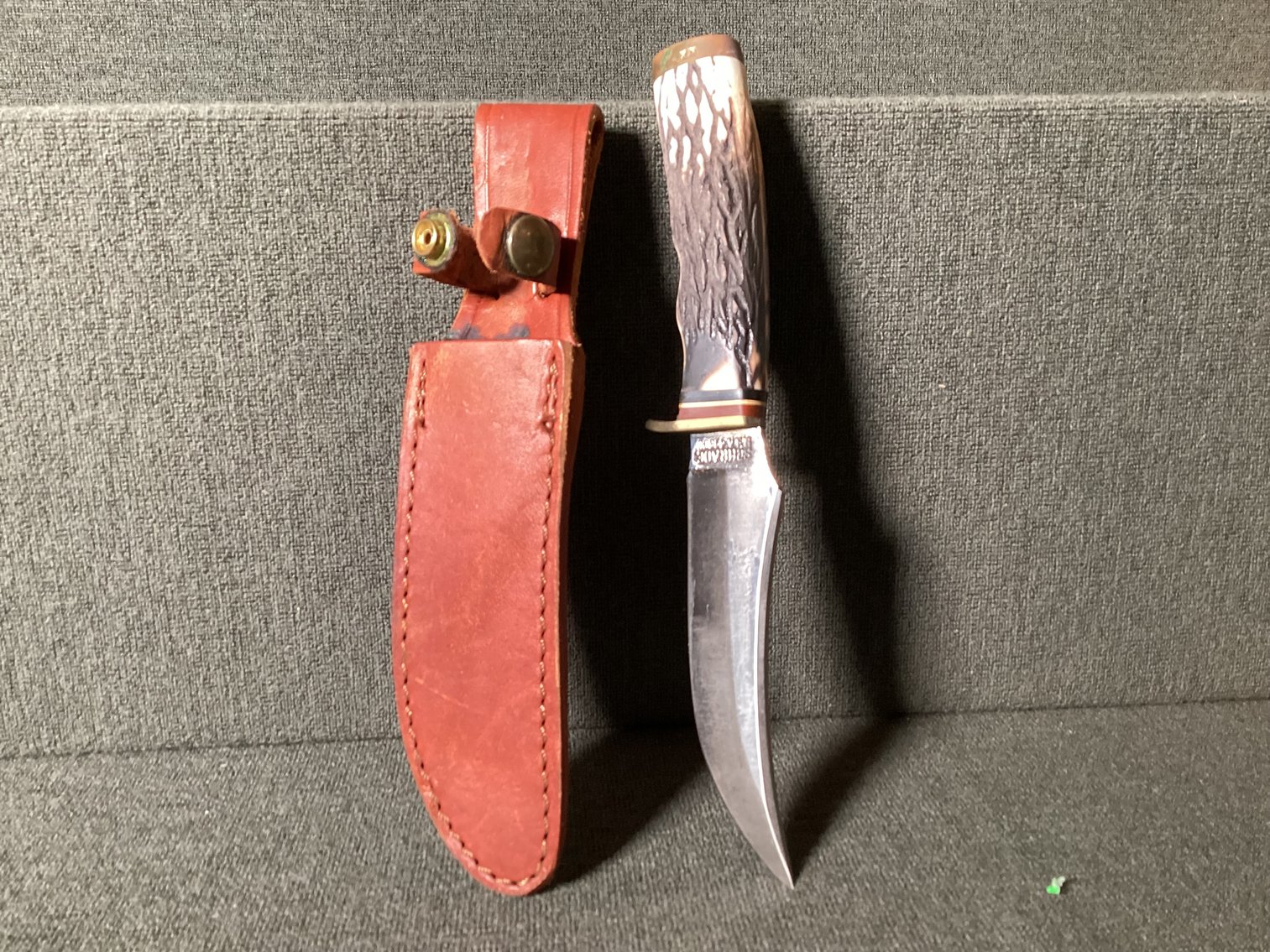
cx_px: 635
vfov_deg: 45.4
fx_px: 1137
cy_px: 476
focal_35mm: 31
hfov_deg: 58.3
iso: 250
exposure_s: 1/33
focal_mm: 3.3
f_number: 2.4
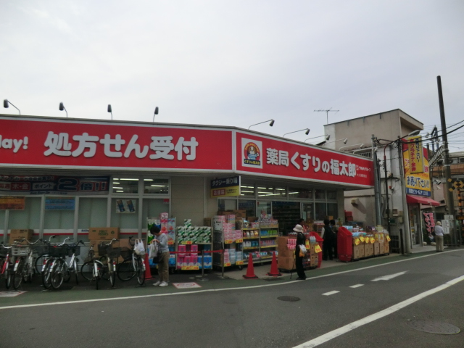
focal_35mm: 24
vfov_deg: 56.8
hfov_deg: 71.6
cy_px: 174
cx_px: 232
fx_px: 322
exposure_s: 1/320
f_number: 7.5
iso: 80
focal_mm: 4.3
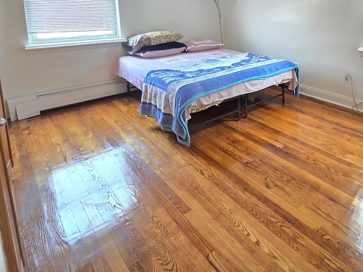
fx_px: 231
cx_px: 288
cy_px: 45
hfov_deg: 69.3
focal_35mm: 22
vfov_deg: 55.6
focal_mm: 2.2
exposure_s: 1/60
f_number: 2.2
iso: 640
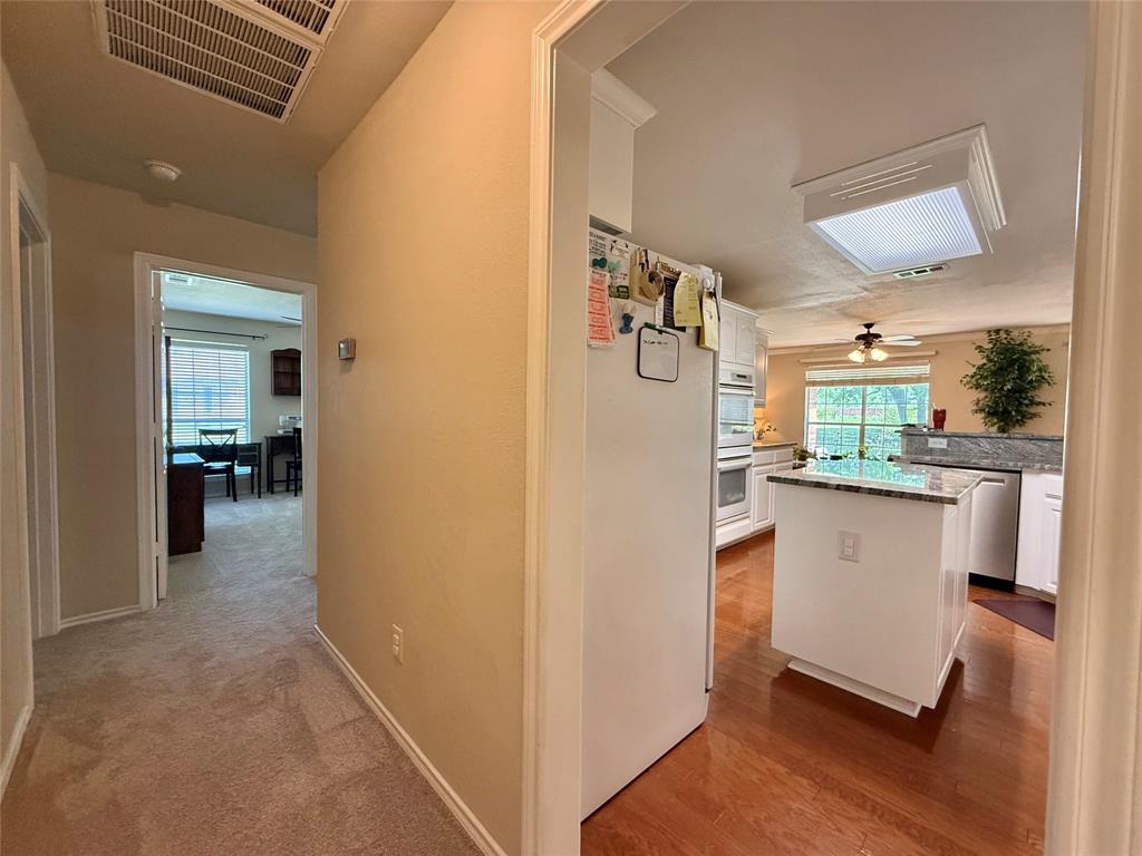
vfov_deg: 85.7
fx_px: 462
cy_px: 428
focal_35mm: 14
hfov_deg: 102.1
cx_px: 571
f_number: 2.2
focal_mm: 2.22
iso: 400
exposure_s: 1/120
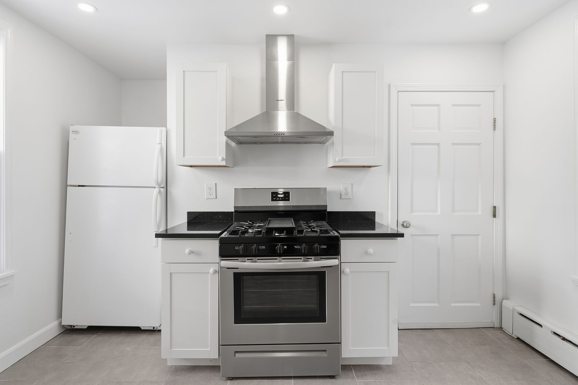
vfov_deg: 65.9
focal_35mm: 18
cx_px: 289
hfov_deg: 88.4
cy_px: 192
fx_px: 297
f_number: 8
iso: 320
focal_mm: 18.5
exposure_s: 1/80
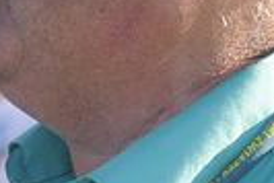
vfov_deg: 1.4
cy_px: 44
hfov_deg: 2.1
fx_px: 7644
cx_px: 78
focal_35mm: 1003
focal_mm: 105
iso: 400
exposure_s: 1/500
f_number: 5.6
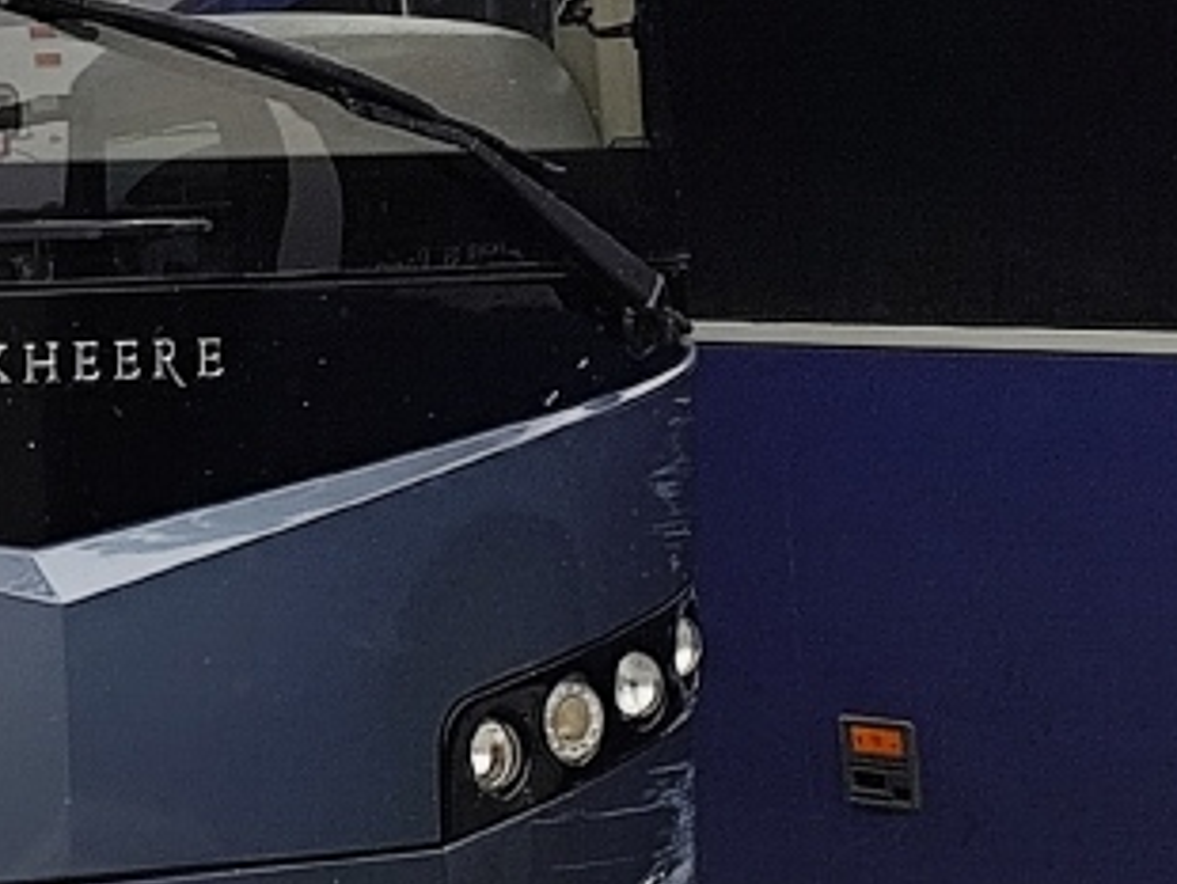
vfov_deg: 8.4
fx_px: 5989
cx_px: -1158
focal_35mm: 176
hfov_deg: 10.4
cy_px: -17
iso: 64
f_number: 1.65
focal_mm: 6.19
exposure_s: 1/100
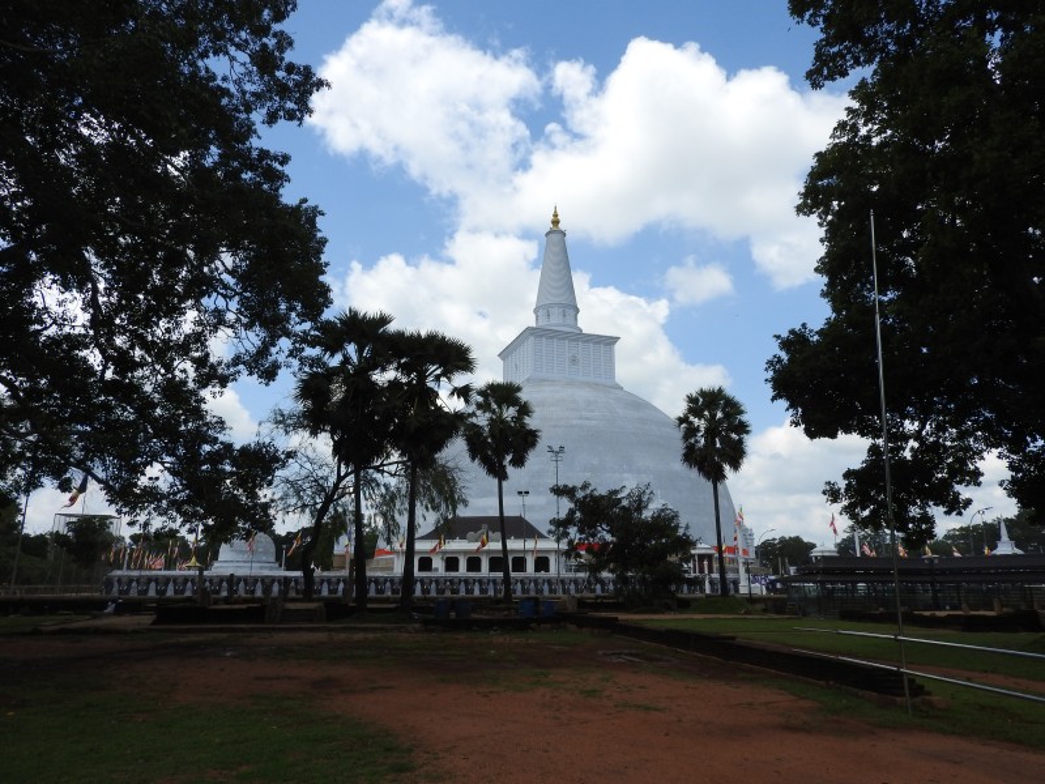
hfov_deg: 71.6
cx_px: 522
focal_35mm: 24
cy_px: 392
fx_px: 725
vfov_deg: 56.8
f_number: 3.3
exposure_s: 1/1600
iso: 100
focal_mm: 4.3
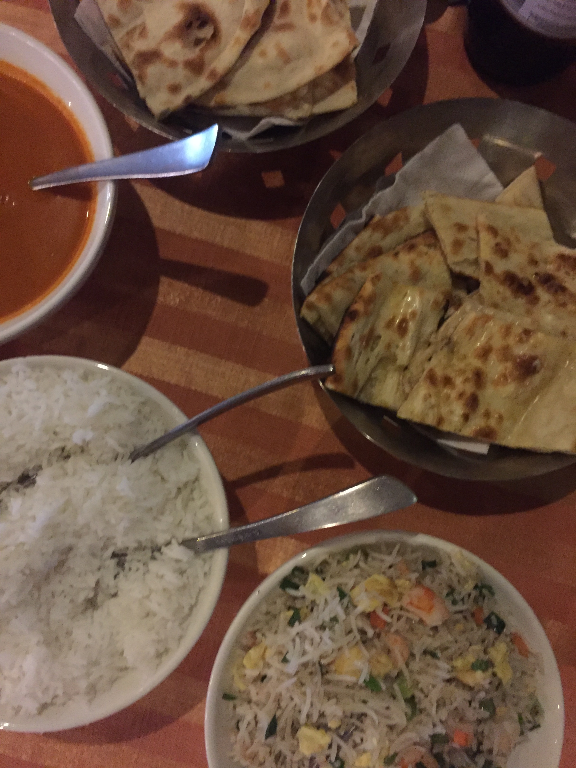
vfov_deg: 61.7
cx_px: 288
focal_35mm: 29
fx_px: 643
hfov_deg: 48.2
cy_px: 384
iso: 640
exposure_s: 1/17
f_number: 2.2
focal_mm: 4.15
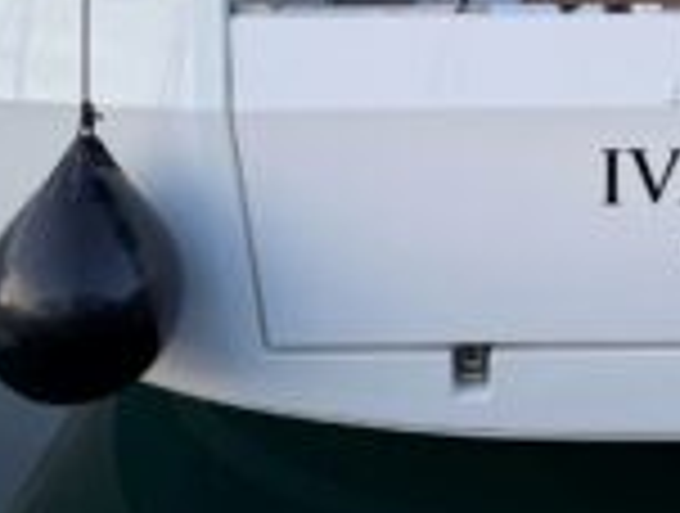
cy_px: -198
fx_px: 1457
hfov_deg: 24.6
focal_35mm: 74
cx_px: 741
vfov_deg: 18.3
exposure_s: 1/864
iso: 80
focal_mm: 6.86
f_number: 1.78
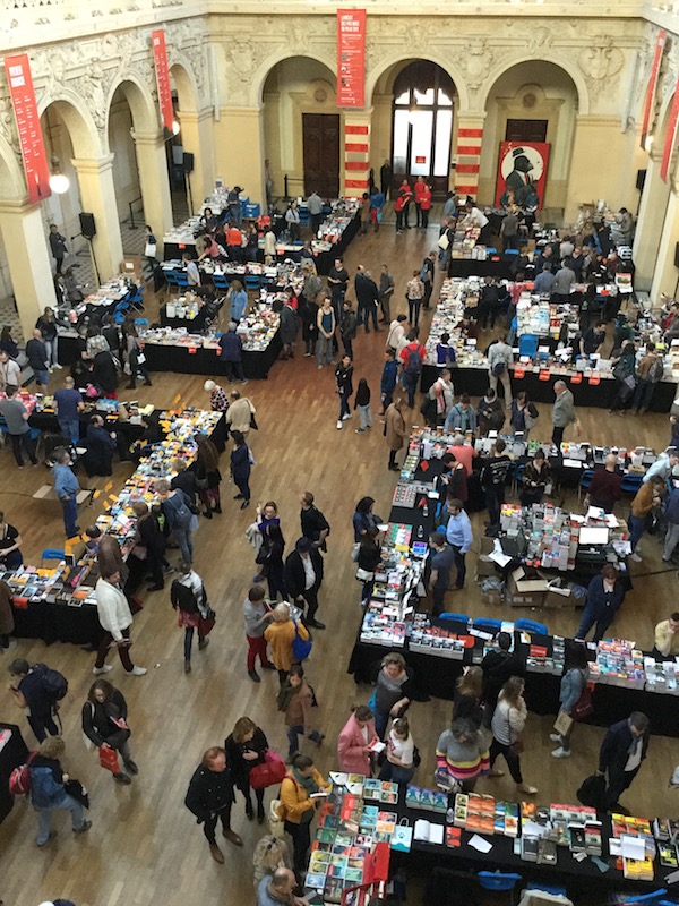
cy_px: 453
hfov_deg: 45.4
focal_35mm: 31
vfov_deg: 58.4
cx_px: 340
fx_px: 811
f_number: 2.4
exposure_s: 1/25
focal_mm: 3.3
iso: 200
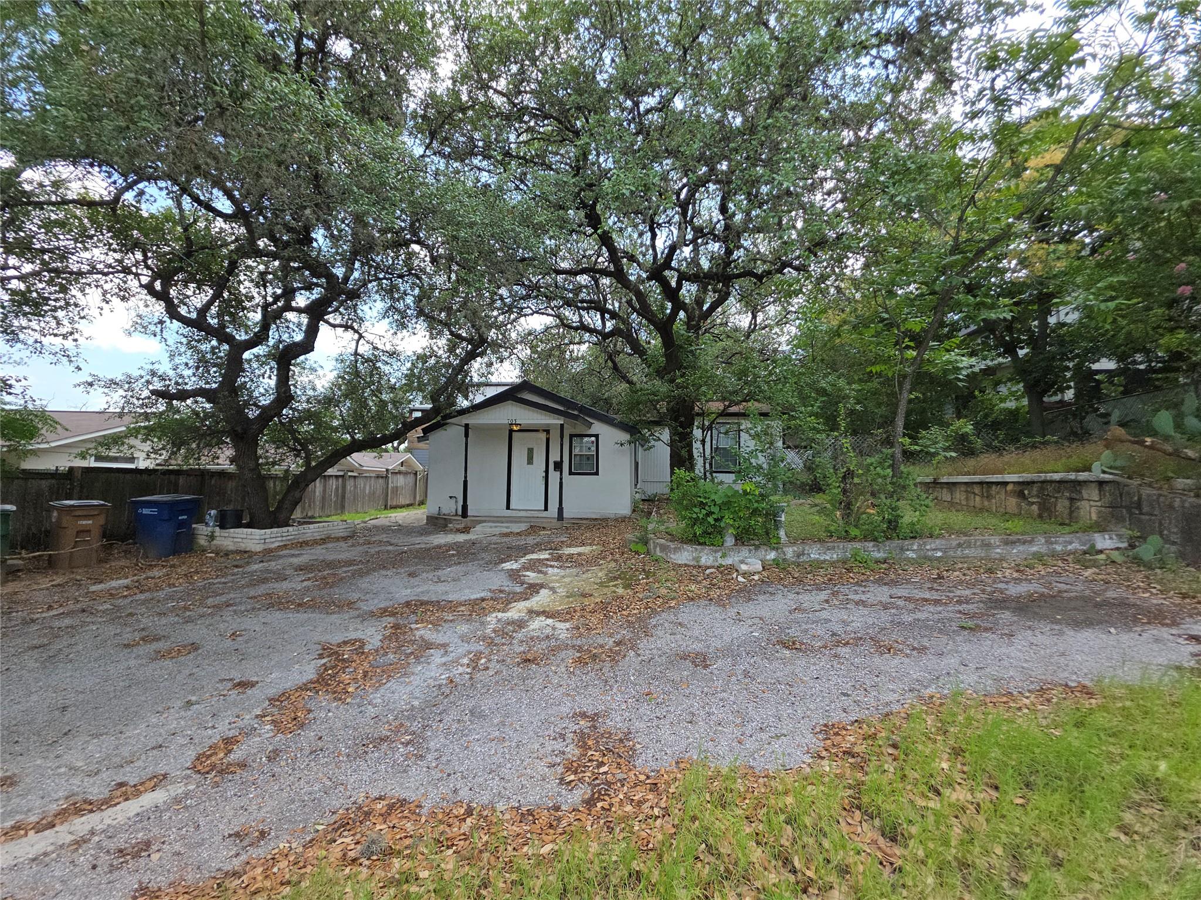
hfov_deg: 106.2
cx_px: 600
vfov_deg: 89.9
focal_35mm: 13
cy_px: 450
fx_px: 451
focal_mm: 2.2
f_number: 1.9
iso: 40
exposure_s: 1/692
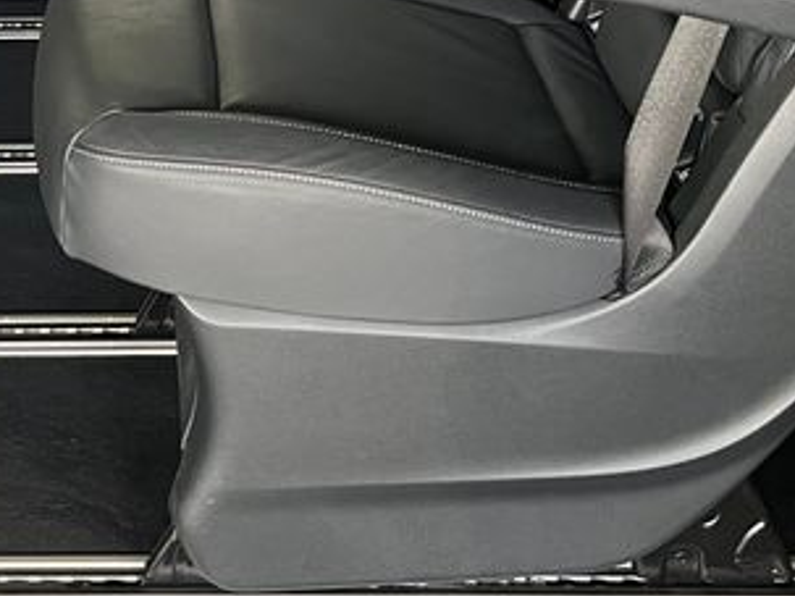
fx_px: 2020
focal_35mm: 88
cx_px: 92
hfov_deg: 21.8
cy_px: -276
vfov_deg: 15.6
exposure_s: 1/81
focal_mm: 5.1
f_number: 1.6
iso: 125
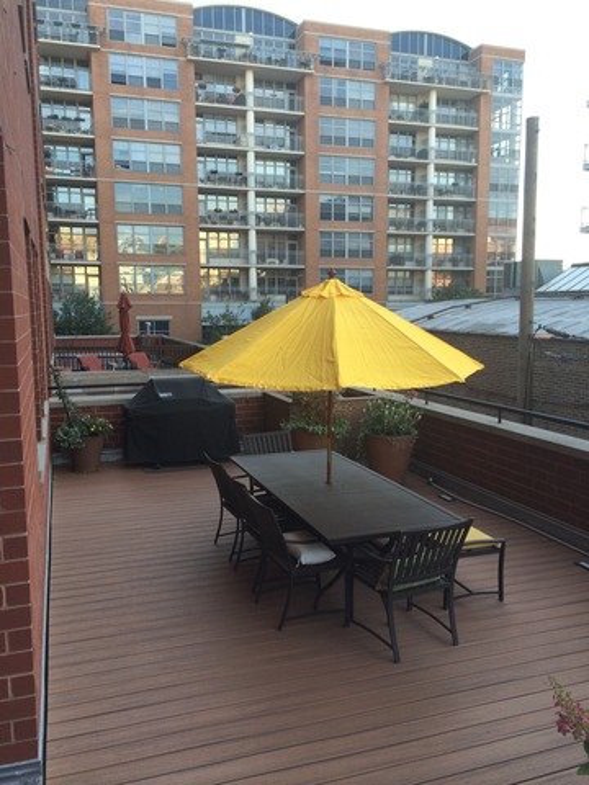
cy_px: 392
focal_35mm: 30
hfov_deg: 46.8
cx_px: 294
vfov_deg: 60.0
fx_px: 681
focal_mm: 4.12
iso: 32
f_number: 2.2
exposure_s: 1/163
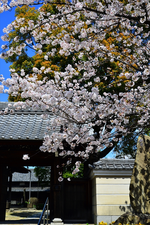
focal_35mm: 46
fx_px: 287
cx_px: 75
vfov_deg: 42.7
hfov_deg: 29.3
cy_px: 112
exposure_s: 1/500
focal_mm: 46
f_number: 11
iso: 400
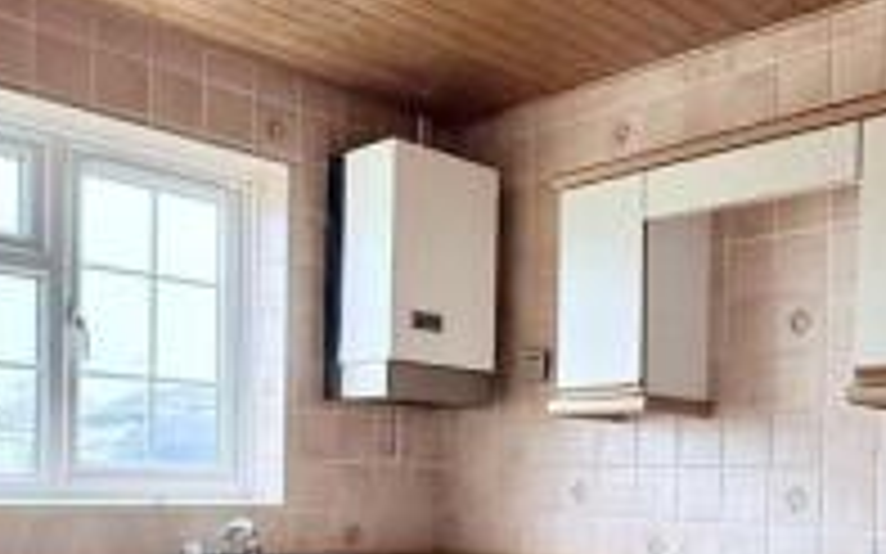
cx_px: 591
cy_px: 498
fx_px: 1062
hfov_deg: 44.6
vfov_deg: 28.1
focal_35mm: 44
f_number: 2.2
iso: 320
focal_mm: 2.22
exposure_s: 1/99
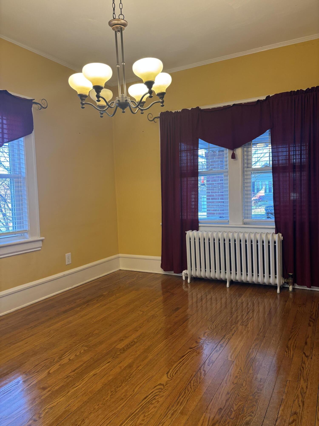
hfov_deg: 53.1
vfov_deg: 67.3
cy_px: 213
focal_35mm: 26
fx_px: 319
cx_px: 160
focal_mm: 5.96
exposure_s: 1/60
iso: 160
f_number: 1.6
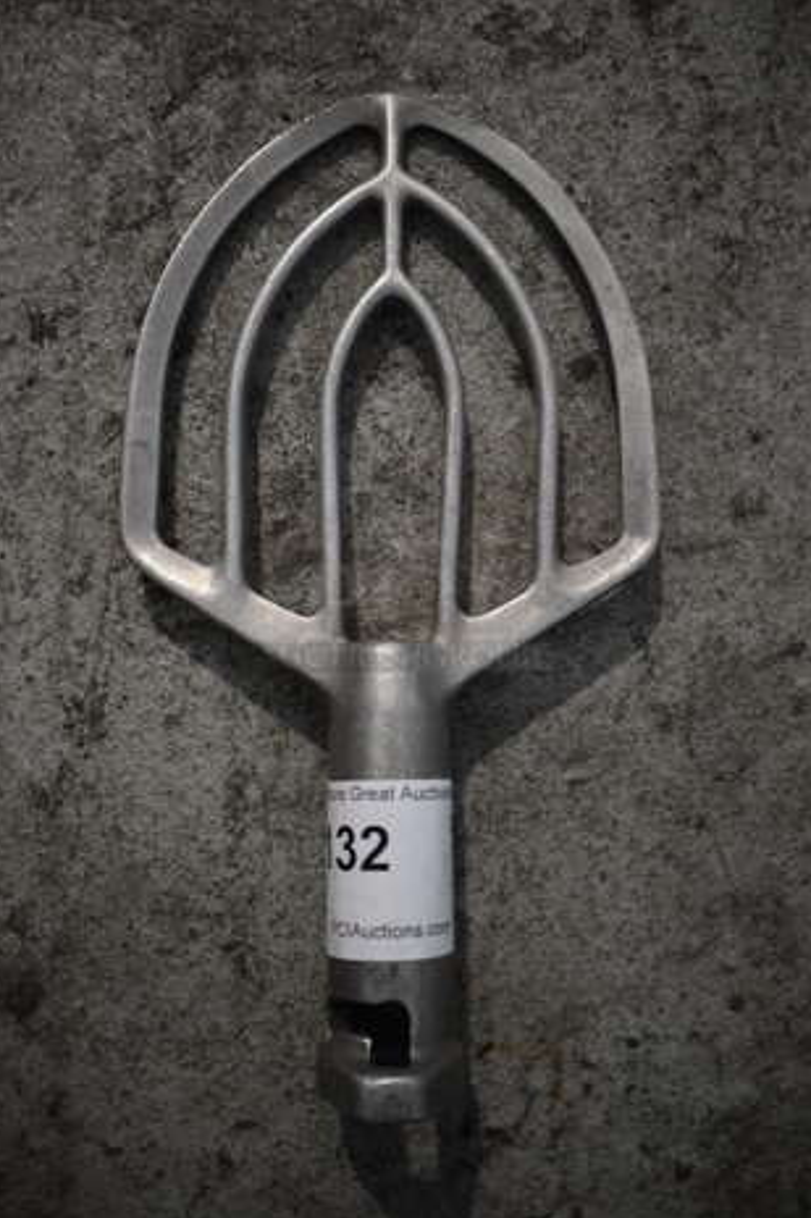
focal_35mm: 31
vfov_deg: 60.3
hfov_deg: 42.3
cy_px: 600
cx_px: 399
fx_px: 1048
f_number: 3.5
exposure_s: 1/125
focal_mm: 20
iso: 1600
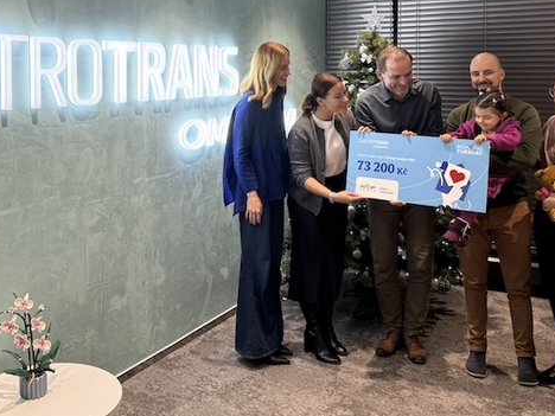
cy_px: 97
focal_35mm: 41
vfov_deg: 34.3
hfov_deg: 45.4
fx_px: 657
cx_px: 212
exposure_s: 1/100
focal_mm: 6.76
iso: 125
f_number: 1.78
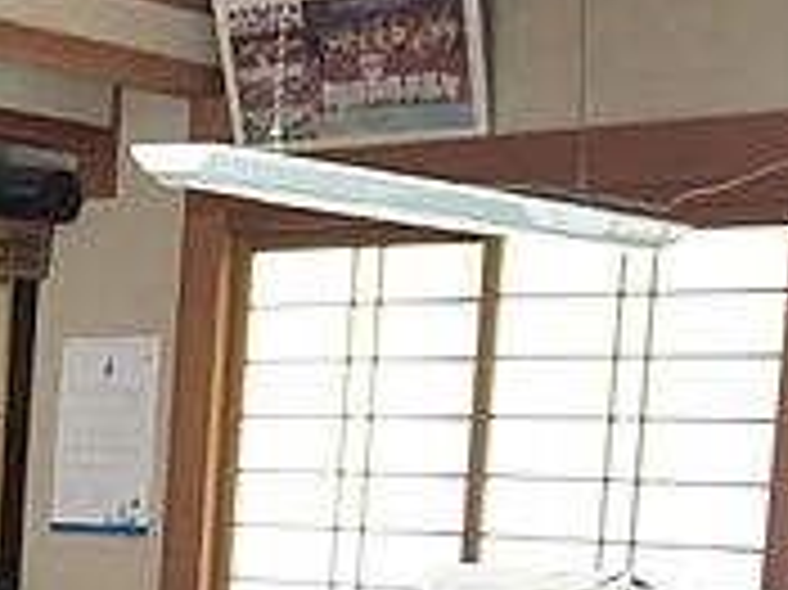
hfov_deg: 16.7
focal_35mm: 110
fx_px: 2502
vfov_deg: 12.9
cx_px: -297
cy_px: 824
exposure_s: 1/30
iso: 100
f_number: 2.2
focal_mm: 4
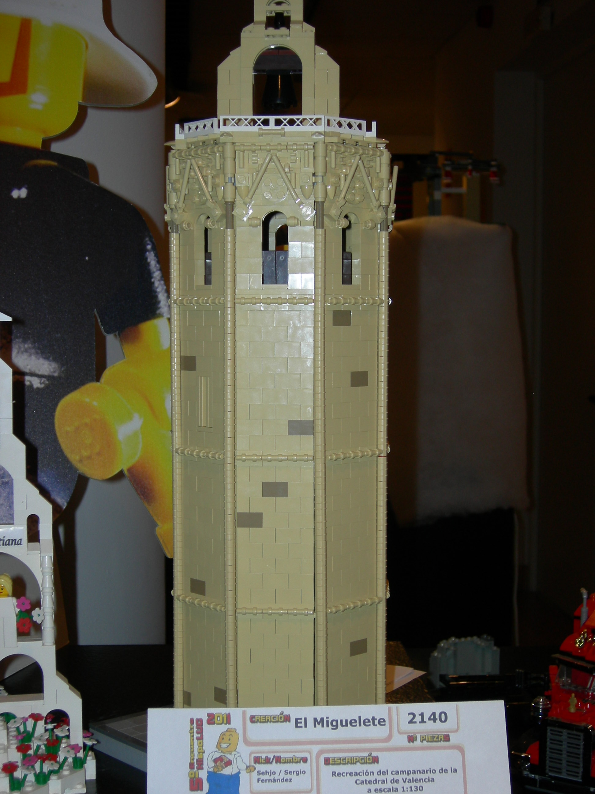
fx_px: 1306
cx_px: 298
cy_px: 397
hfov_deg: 25.7
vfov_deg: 33.8
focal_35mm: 57
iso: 64
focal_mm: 11.9
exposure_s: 1/60.1
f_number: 3.3
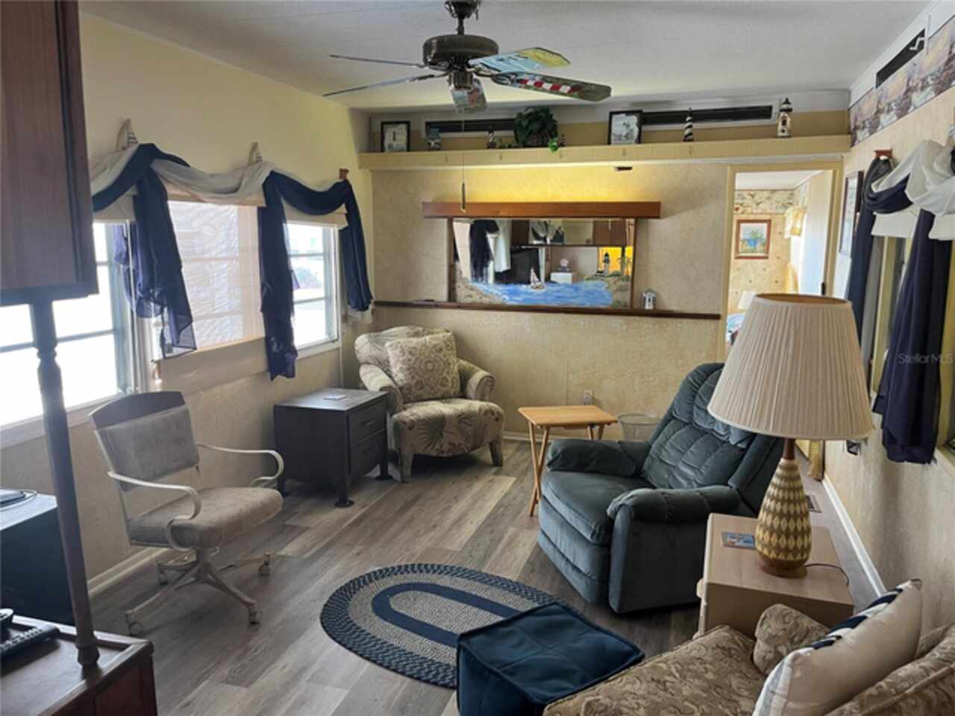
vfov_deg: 53.1
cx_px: 478
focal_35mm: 26
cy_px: 358
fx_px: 717
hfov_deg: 67.3
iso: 125
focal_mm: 5.1
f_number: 1.6
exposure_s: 1/60
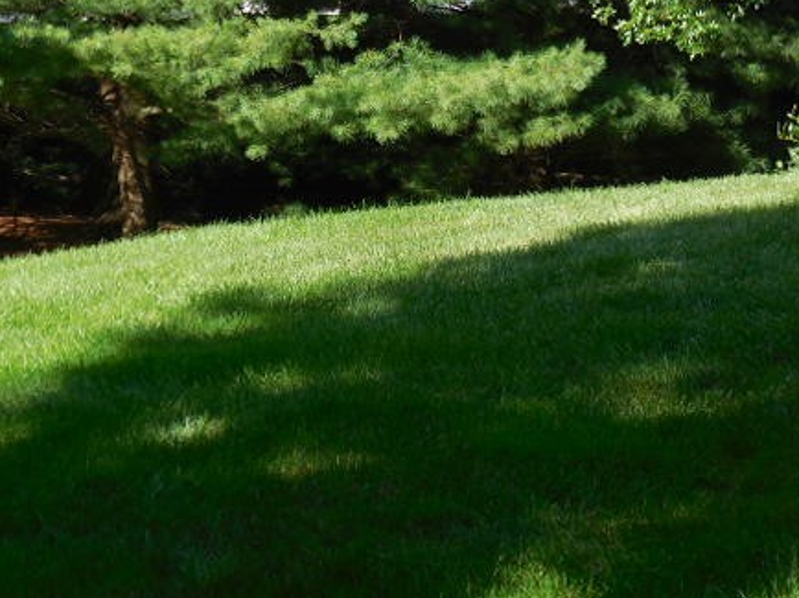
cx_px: 381
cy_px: 166
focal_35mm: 186
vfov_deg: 8.0
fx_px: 4291
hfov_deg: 10.6
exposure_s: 1/250
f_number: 5
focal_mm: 22.4
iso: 125
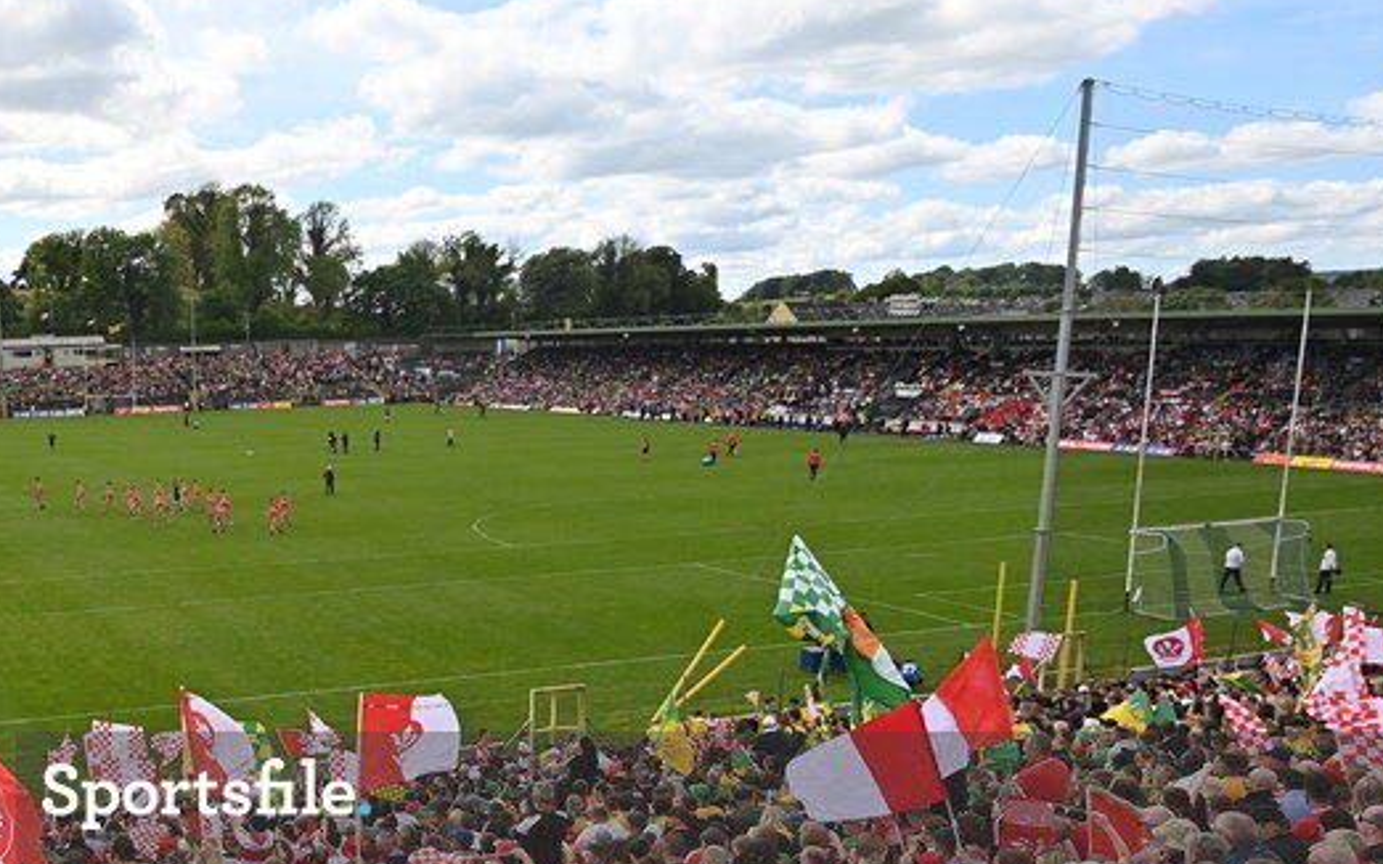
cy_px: 620
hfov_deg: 48.5
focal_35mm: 36
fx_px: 1357
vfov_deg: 34.7
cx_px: 148
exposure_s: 1/800
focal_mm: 18
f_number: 7.1
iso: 640
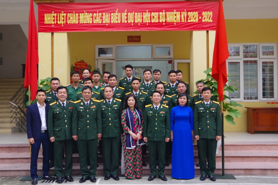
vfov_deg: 36.9
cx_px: 139
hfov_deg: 53.1
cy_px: 92
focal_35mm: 36
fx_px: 278
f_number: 8
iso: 1600
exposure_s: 1/125
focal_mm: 24
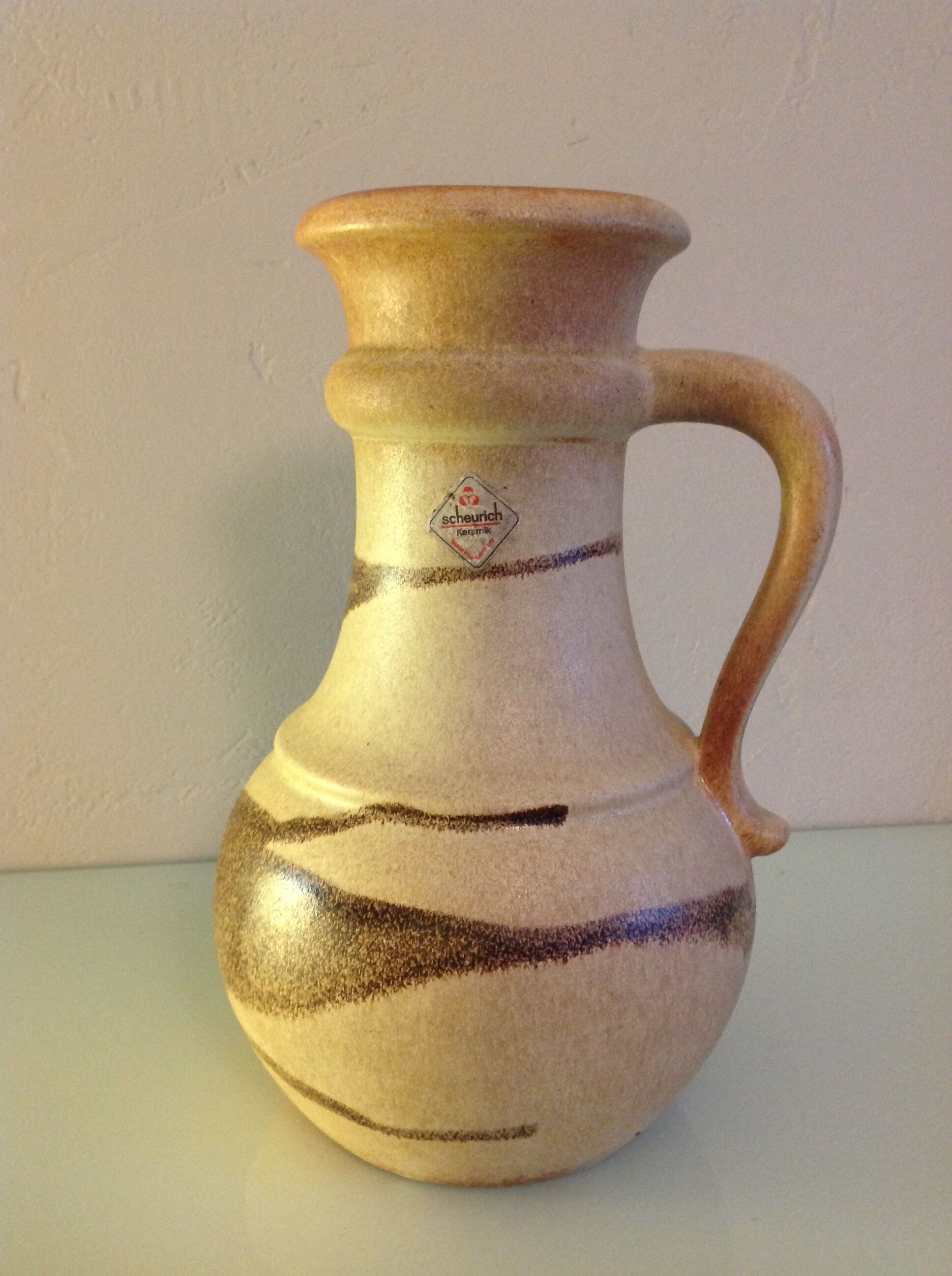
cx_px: 476
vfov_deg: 52.7
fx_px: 1287
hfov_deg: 40.6
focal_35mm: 35
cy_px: 638
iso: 250
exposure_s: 1/17
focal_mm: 4.28
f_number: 2.4
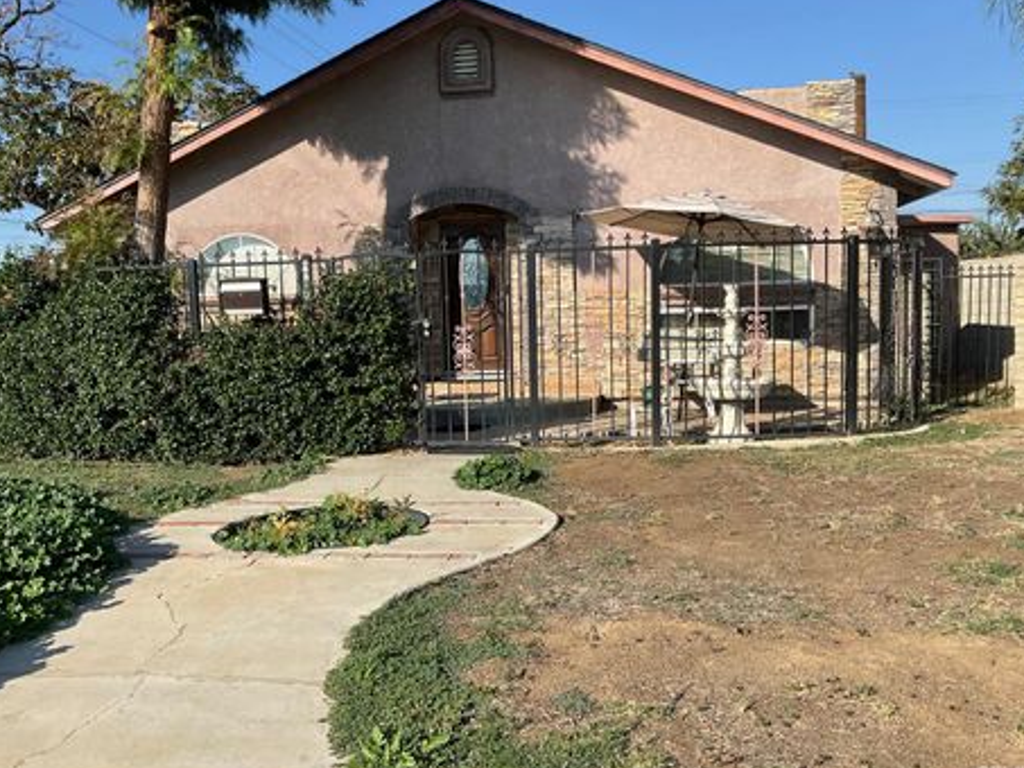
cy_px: 394
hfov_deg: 56.8
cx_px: 481
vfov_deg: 44.2
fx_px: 947
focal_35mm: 32
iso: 16
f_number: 1.8
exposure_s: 1/1848
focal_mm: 3
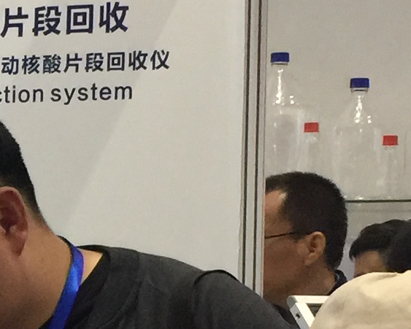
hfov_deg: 11.3
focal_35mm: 164
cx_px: -182
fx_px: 1996
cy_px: 392
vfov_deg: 9.3
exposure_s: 1/17
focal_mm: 4.15
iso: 100
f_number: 2.2
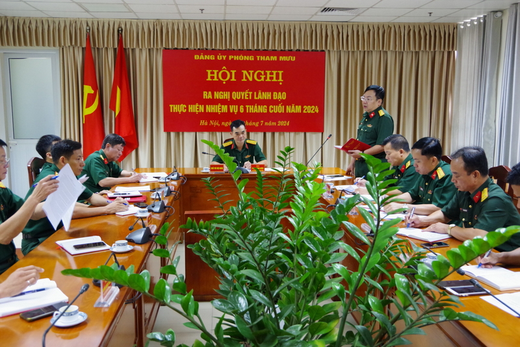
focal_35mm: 36
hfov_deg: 53.1
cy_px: 174
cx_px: 260
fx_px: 520
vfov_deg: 36.9
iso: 3200
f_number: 5
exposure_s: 1/80
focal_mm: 24
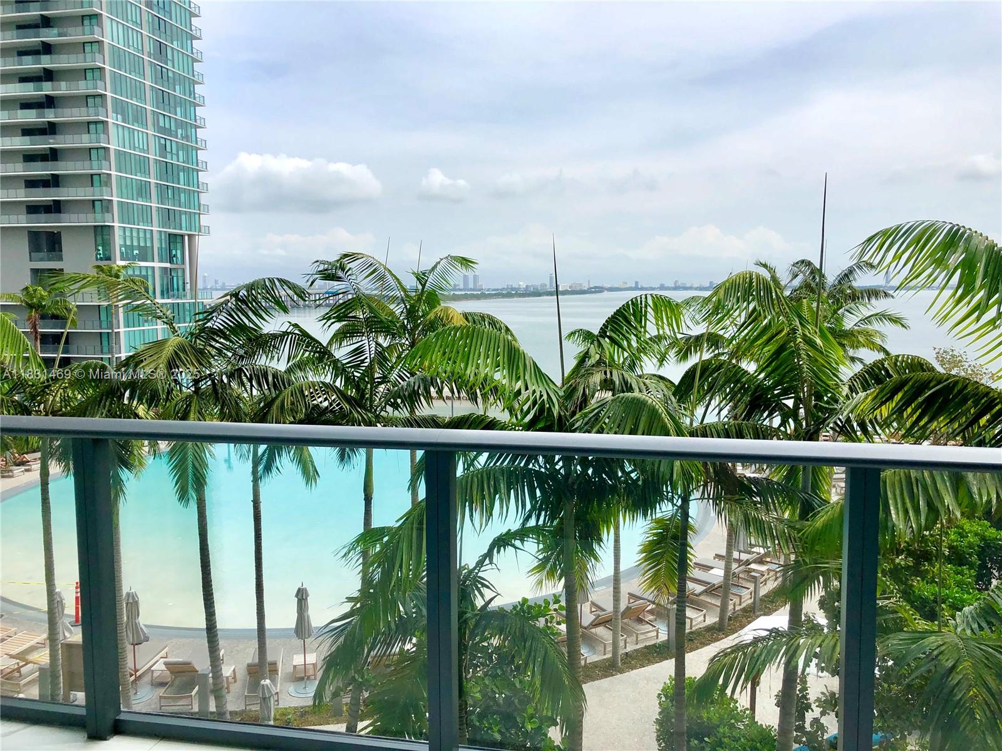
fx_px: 810
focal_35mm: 28
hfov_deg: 63.4
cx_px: 501
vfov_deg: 49.7
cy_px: 376
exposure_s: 1/3040
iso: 20
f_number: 1.8
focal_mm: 4
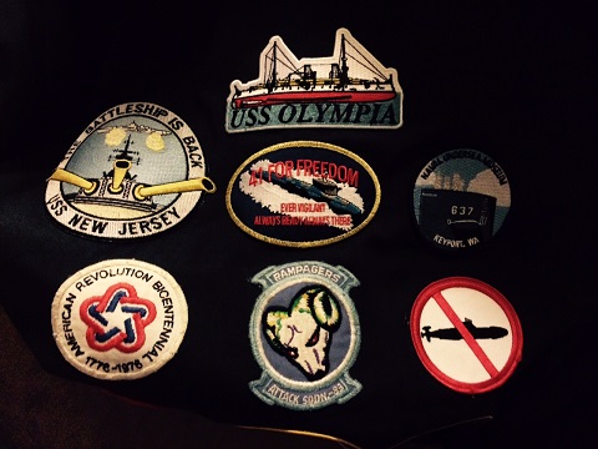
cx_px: 299
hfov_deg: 61.7
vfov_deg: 48.2
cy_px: 224
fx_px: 501
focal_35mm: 29
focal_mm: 4.15
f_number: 2.2
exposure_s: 1/15
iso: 400
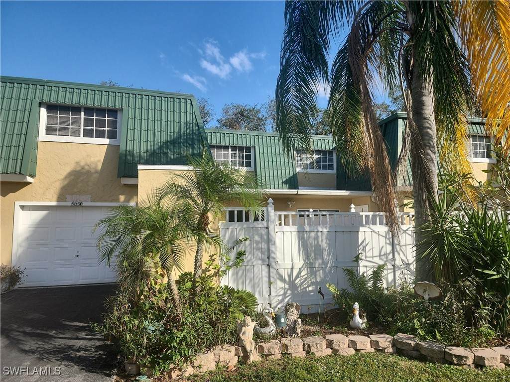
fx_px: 339
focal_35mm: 23
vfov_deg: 58.9
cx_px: 255
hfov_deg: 73.9
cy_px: 191
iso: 50
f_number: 1.8
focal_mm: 6.4
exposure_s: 1/740
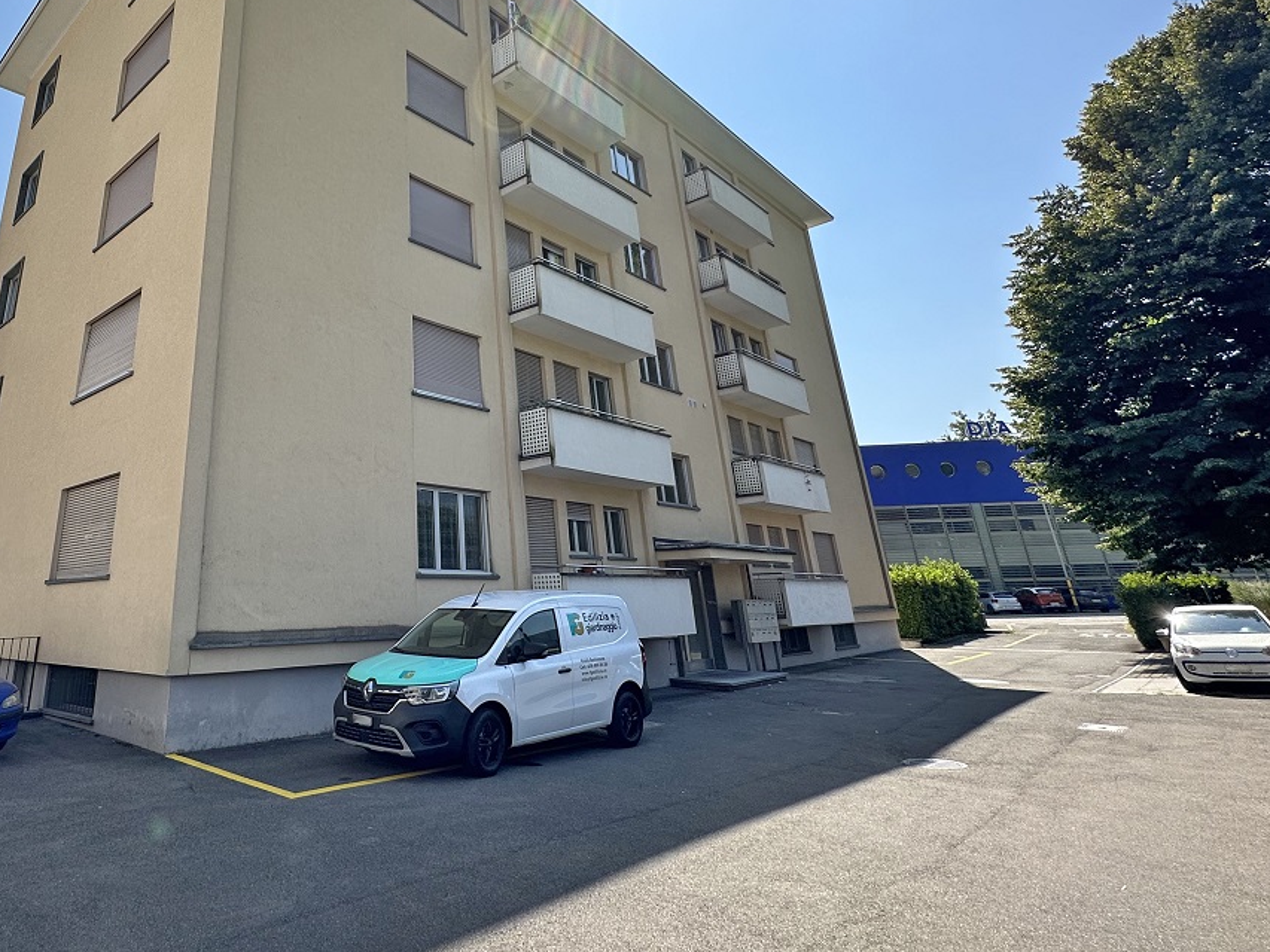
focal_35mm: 21
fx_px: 771
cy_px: 311
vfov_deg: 61.8
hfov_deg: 76.0
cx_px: 402
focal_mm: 2.22
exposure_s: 1/1453
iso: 40
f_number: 2.2
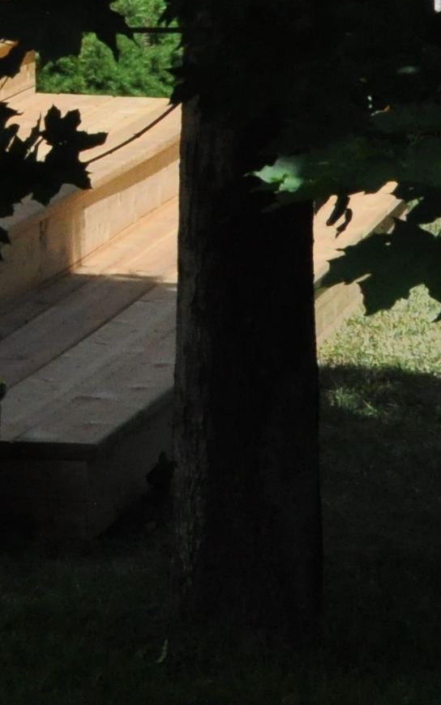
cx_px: -1090
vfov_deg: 8.1
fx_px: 4921
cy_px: -268
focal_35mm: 256
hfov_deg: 4.8
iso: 1000
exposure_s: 1/1600
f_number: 13
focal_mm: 34
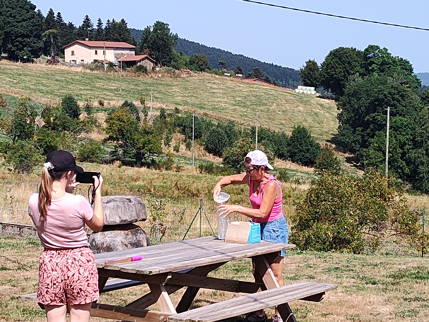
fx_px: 1029
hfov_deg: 23.6
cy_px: 188
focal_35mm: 83
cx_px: 222
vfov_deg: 17.8
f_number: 1.88
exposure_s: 1/1938
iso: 100
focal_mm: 5.56
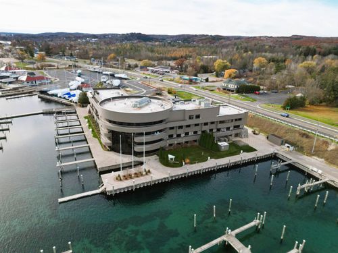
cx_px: 169
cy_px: 126
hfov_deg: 71.6
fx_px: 234
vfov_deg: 56.8
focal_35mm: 24
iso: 130
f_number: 1.7
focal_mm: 6.72
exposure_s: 1/1600
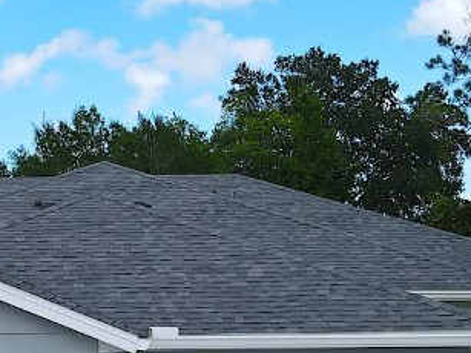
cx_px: 98
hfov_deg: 24.1
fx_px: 1088
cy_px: 279
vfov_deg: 18.3
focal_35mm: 80
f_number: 2.8
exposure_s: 1/500
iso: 100
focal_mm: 4.5
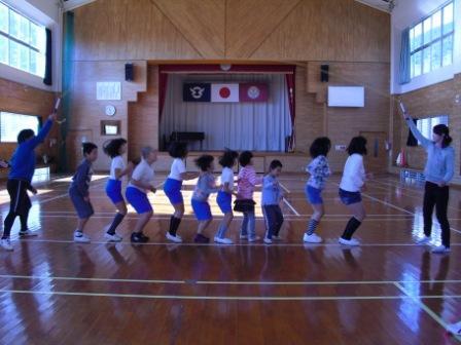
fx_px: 479
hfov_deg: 51.4
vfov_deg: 39.7
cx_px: 230
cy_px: 172
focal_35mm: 36
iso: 100
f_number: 3.1
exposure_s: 1/80
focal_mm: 6.3
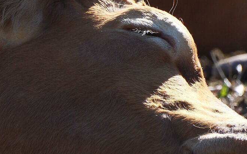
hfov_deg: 1.6
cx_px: -32
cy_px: 69
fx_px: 8632
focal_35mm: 1283
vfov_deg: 1.0
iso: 800
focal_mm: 231
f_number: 6.4
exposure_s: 1/1000
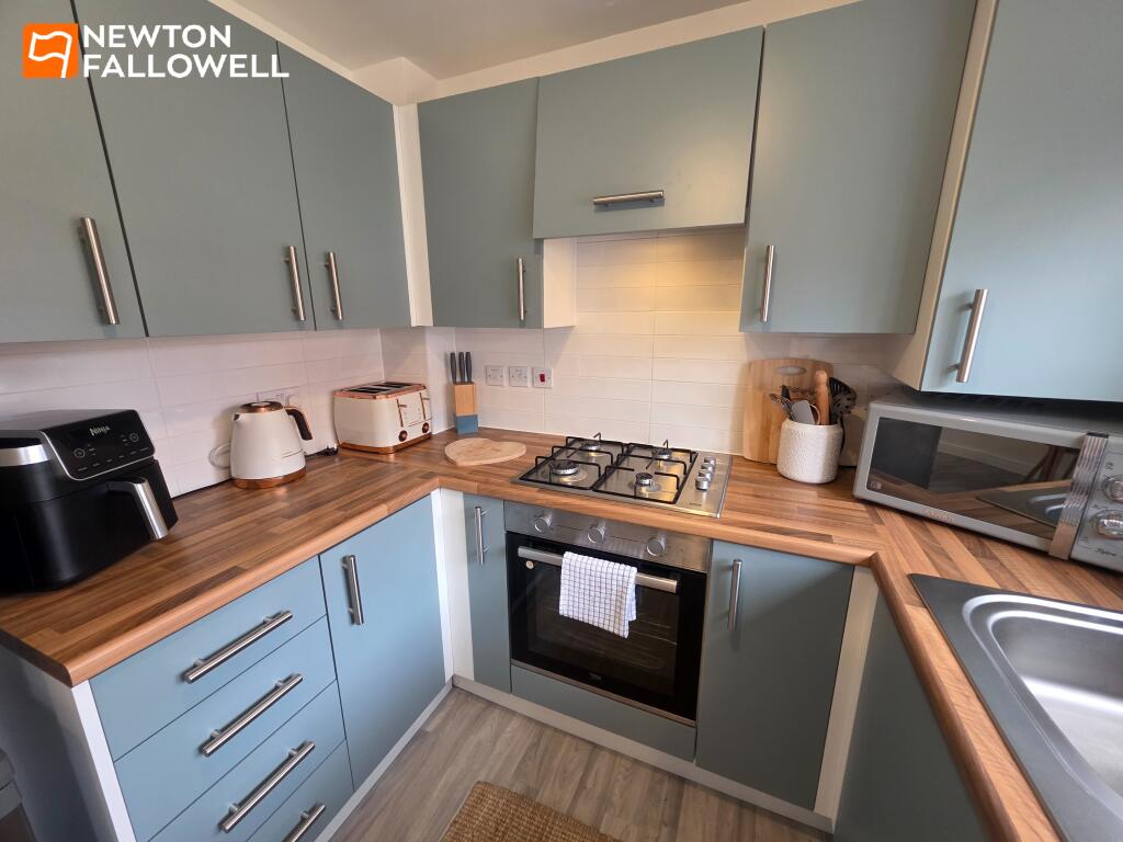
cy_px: 421
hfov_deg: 106.2
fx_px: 422
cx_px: 562
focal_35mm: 13
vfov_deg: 89.9
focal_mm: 2.2
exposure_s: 1/101
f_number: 1.9
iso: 250
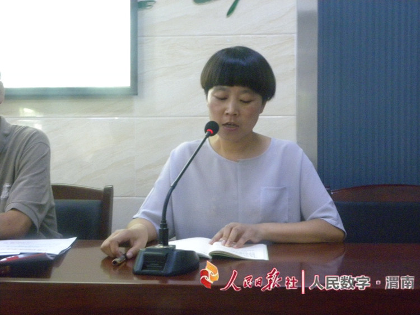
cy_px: 158
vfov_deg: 35.1
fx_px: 497
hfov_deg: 45.8
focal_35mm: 41
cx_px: 210
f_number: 5
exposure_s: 1/9.3
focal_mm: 7.3
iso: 631
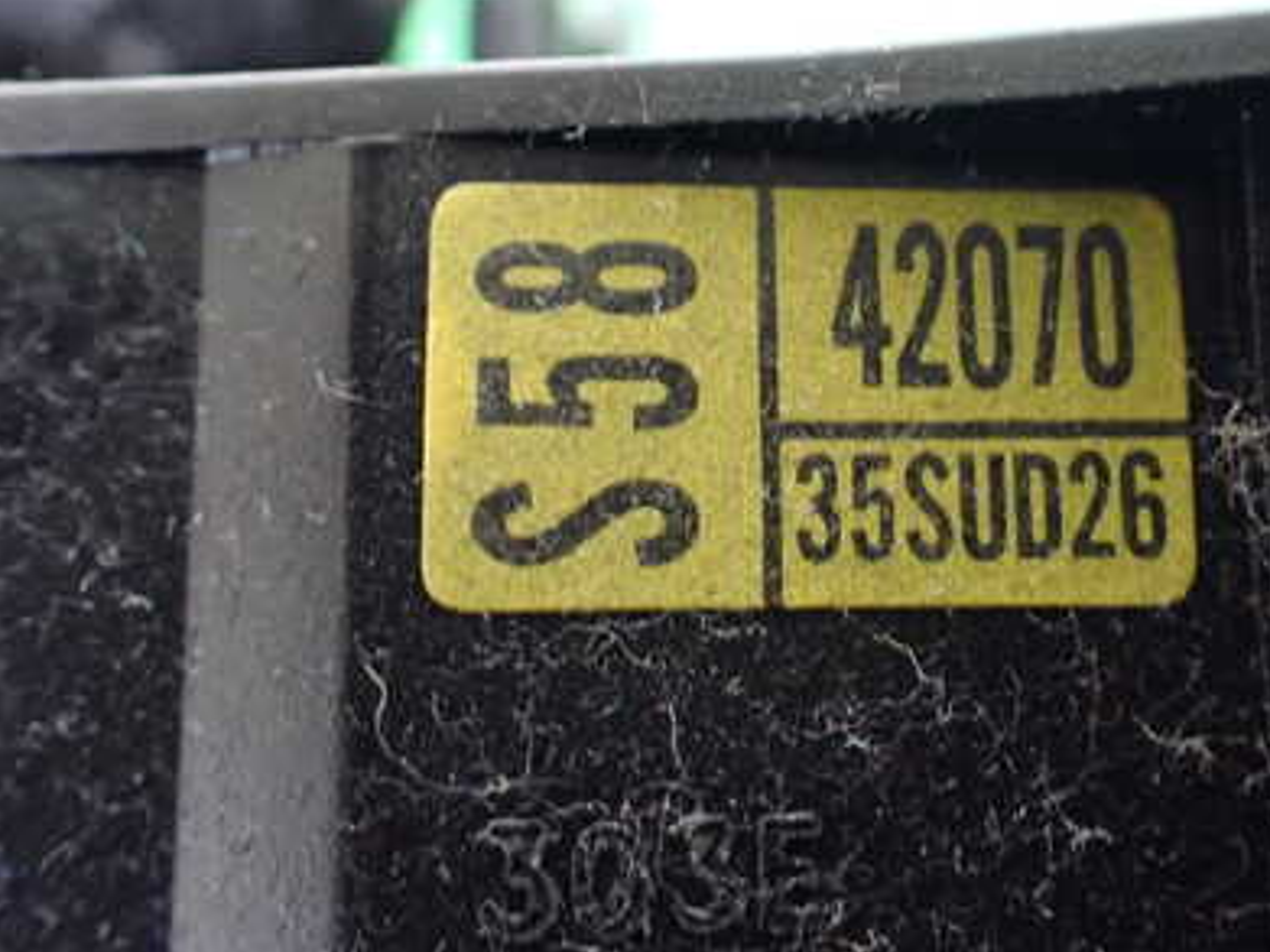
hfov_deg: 40.9
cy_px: 335
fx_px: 1687
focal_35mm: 46
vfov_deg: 31.3
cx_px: 809
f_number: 2.3
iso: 800
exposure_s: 1/30
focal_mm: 5.4
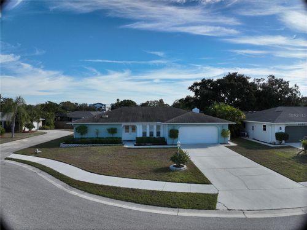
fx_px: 213
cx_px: 154
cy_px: 115
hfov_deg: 71.6
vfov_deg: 56.7
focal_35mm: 24
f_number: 3.2
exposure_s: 1/2000
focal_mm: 12.29
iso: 180
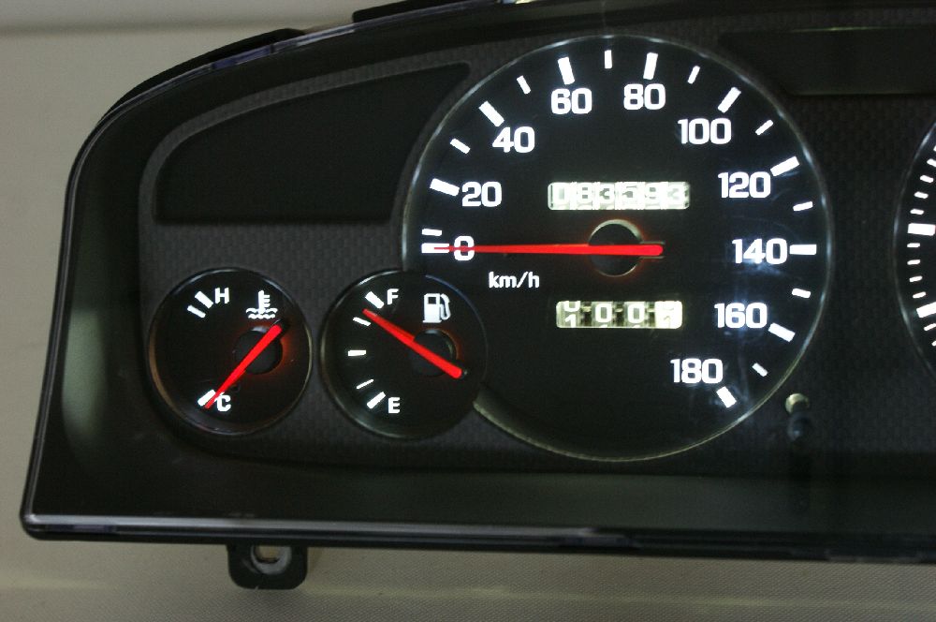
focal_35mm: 75
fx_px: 1947
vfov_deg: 18.1
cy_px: 311
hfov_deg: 27.0
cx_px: 468
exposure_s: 1/3
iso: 400
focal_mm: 50
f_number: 5.6
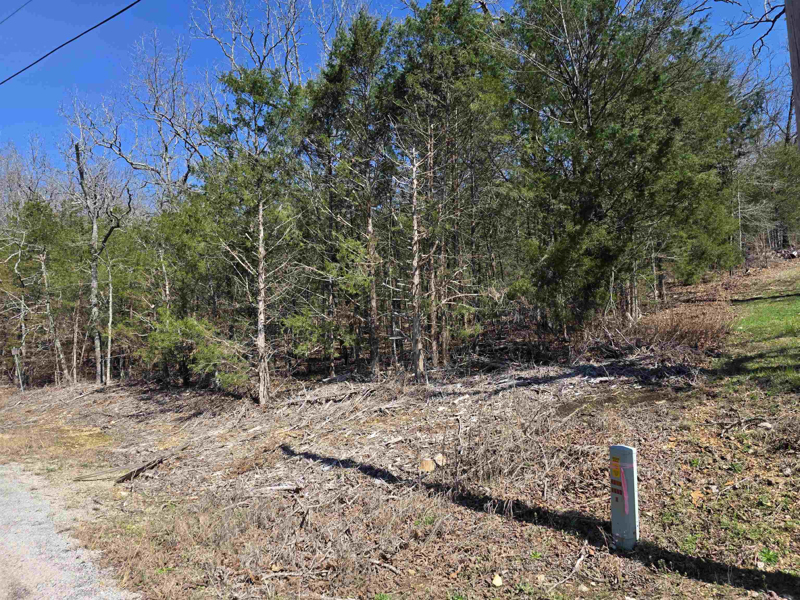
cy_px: 300
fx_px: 532
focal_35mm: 23
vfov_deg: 58.9
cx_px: 400
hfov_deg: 73.9
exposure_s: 1/3059
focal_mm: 6.3
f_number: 1.7
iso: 80
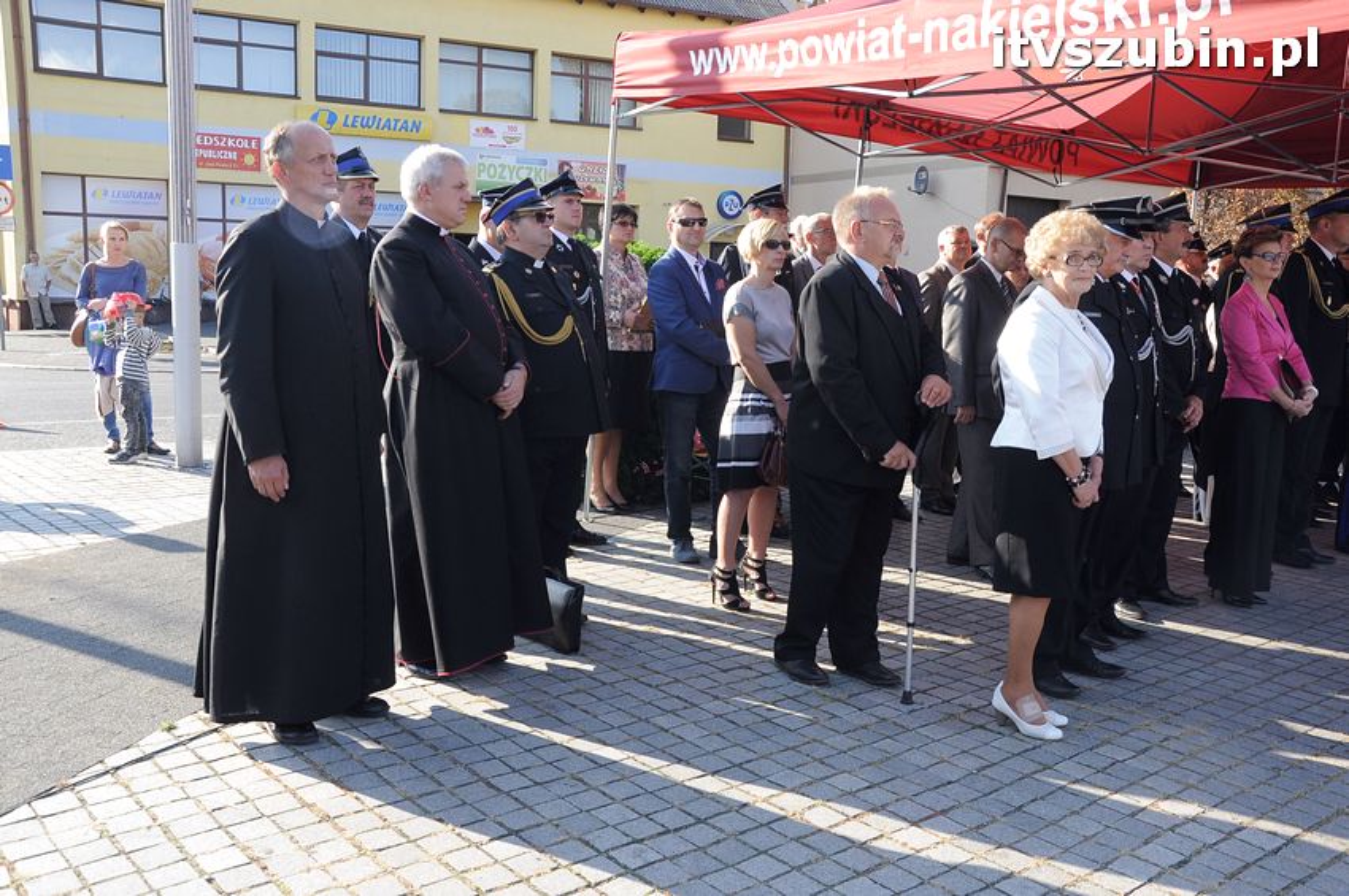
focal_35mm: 33
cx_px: 674
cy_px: 448
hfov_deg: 57.3
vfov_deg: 39.9
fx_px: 1235
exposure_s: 1/250
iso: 400
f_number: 8
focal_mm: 22
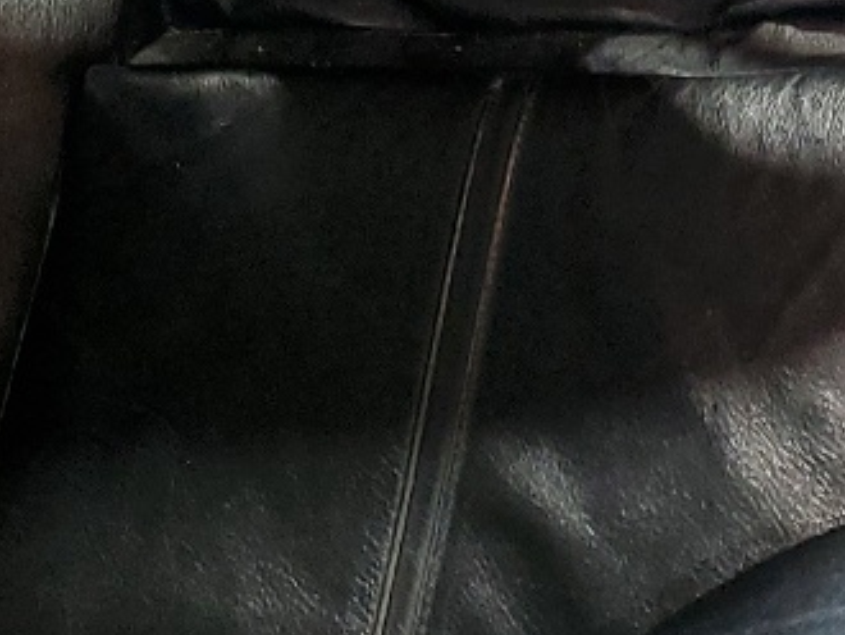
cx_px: 1506
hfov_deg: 14.0
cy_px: -402
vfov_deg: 11.2
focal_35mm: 126
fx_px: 3078
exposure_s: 1/30
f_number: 1.5
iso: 112
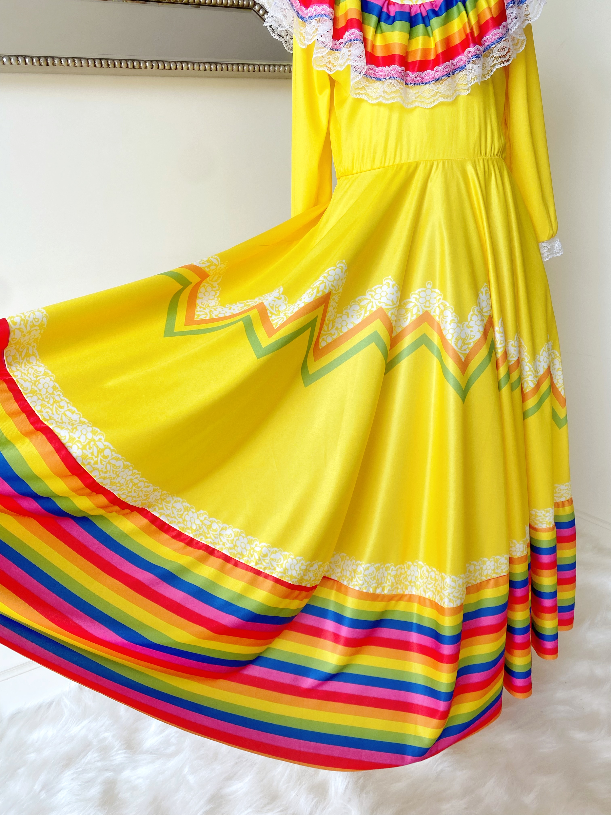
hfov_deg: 53.1
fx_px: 612
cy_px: 408
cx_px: 306
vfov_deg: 67.3
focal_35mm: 26
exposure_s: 1/135
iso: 32
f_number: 1.8
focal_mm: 4.25
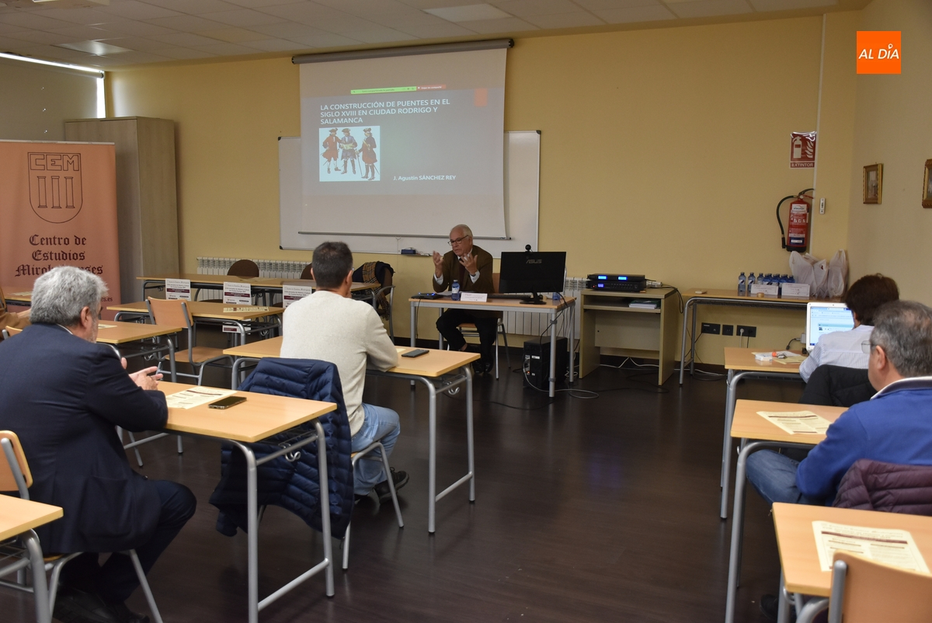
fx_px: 894
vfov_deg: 38.4
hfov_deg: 55.1
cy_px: 312
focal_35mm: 34
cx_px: 466
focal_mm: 23
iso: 900
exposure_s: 1/60
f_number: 3.8
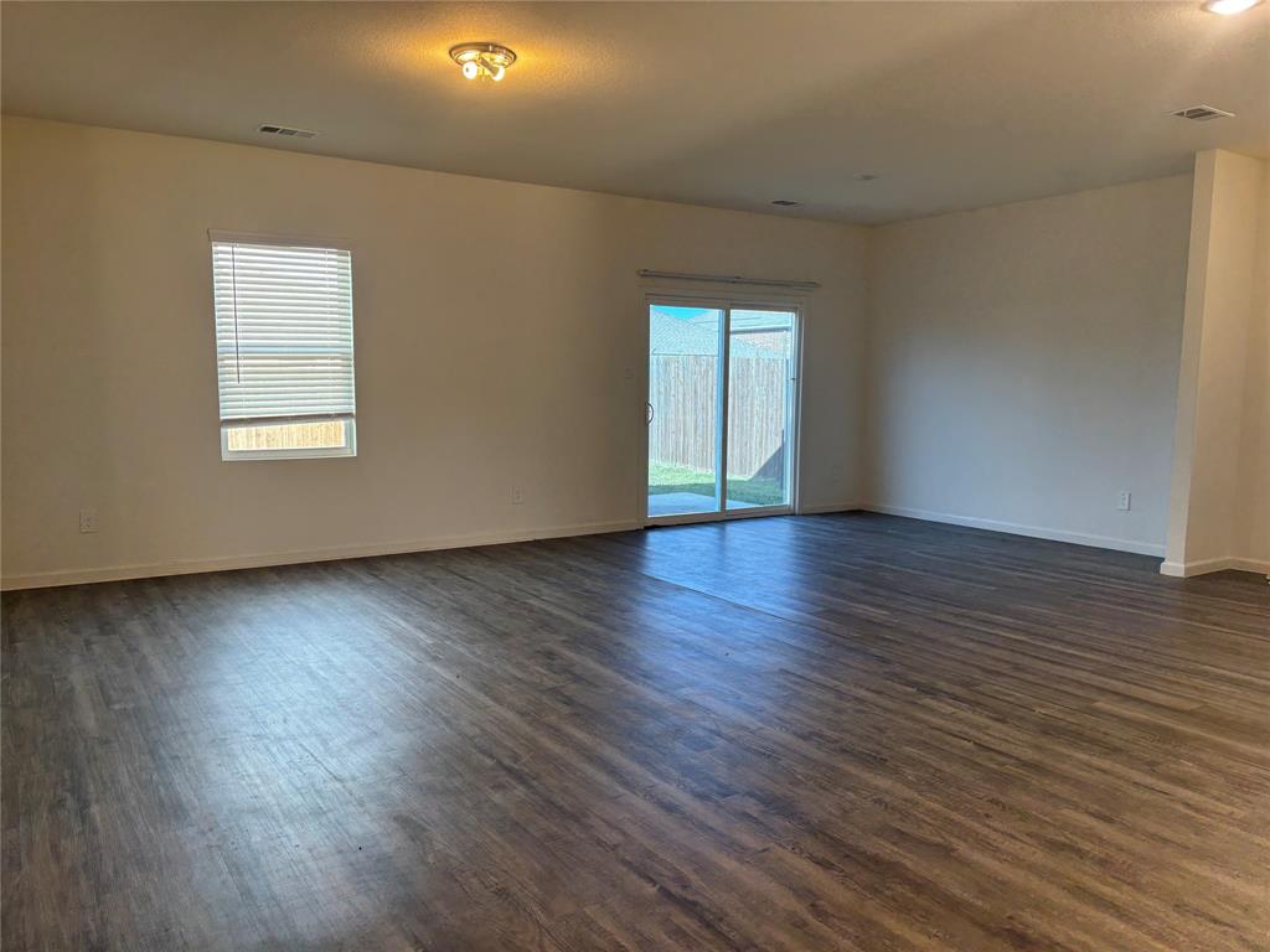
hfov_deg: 67.3
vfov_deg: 53.1
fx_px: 954
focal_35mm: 26
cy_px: 476
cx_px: 635
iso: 64
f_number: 1.6
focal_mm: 5.96
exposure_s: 1/60
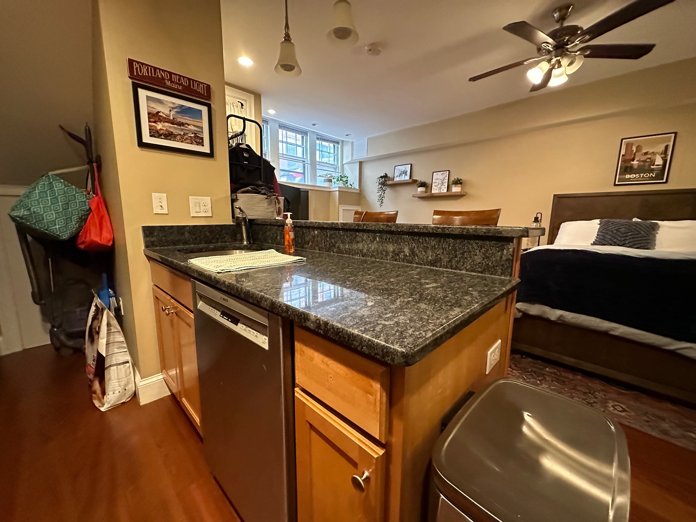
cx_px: 348
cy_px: 261
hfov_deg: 102.1
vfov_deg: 85.7
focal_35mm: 14
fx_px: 281
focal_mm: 2.22
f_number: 2.2
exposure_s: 1/60
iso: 1000
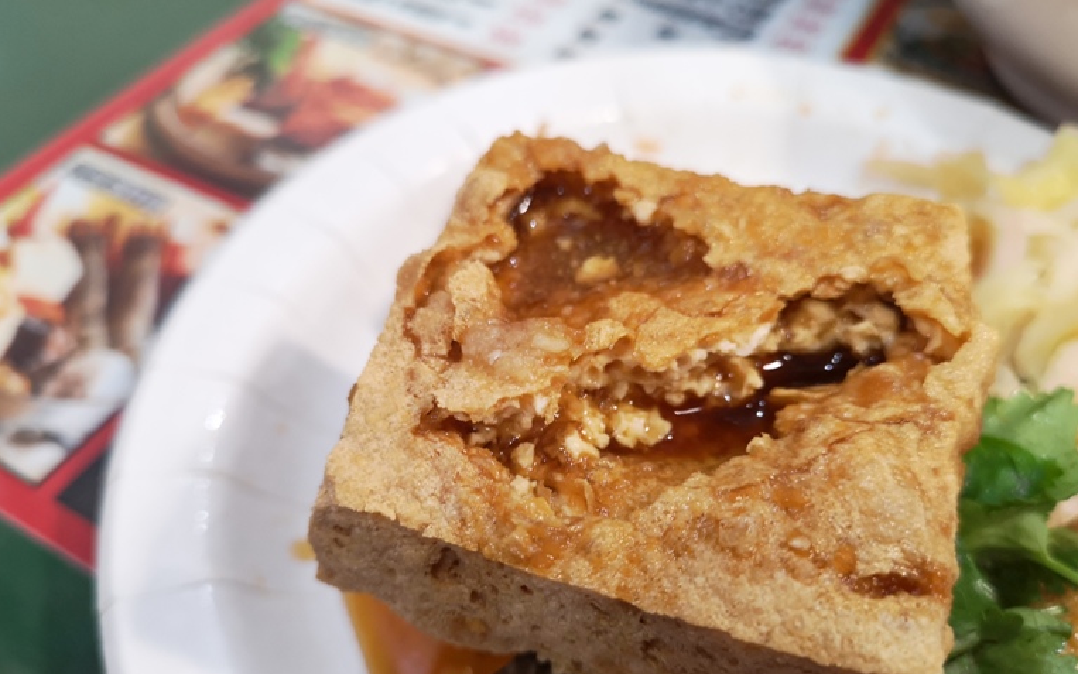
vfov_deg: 41.6
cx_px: 541
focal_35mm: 30
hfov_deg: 62.9
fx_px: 881
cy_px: 413
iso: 200
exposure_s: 1/50
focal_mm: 3.95
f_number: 1.8
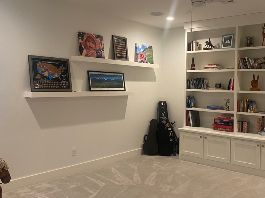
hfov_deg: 48.8
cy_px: 91
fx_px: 291
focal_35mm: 38
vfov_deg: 37.7
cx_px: 155
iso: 200
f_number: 1.8
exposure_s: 1/60
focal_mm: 4.25
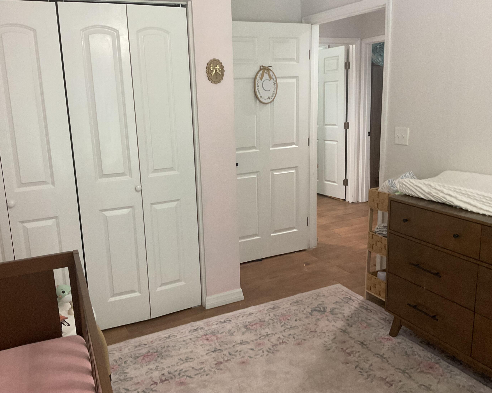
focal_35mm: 31
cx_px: 231
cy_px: 191
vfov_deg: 47.1
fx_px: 451
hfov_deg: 57.1
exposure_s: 1/60
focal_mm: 3
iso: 125
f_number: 1.8
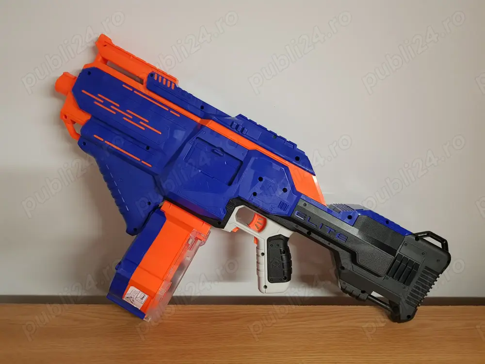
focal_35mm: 26
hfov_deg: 67.3
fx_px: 364
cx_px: 242
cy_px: 182
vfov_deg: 53.1
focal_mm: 4.2
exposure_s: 1/30
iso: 160
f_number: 1.7
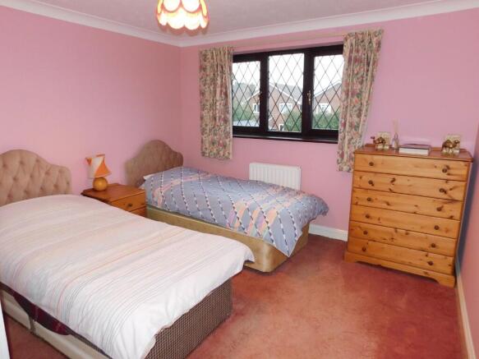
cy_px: 180
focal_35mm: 23
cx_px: 240
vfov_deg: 58.9
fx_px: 318
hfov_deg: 73.9
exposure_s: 1/30
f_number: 3
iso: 200
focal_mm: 4
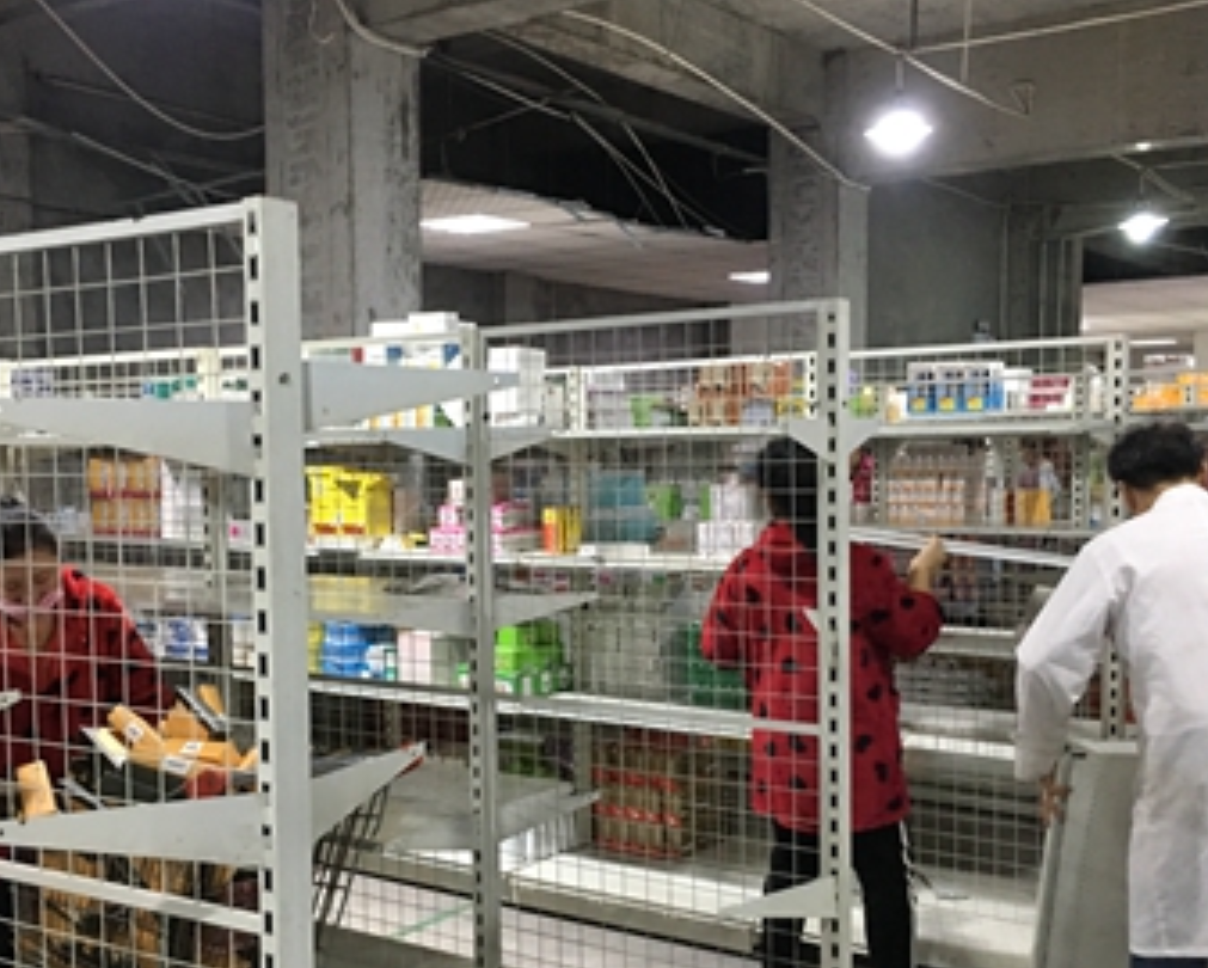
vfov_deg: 35.6
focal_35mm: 42
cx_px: 509
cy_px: 583
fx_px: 1502
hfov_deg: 43.7
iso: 100
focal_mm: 4.15
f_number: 2.2
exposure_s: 1/8
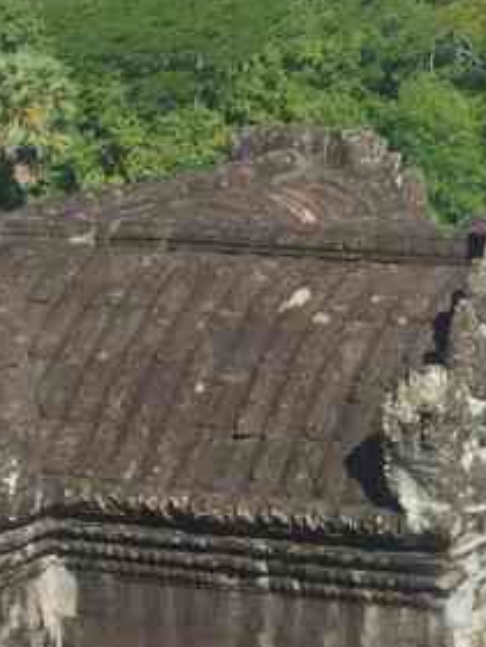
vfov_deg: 12.4
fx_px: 2990
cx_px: 962
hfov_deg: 8.8
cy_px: 360
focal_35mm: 160
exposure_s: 1/60
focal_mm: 31
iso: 200
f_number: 11
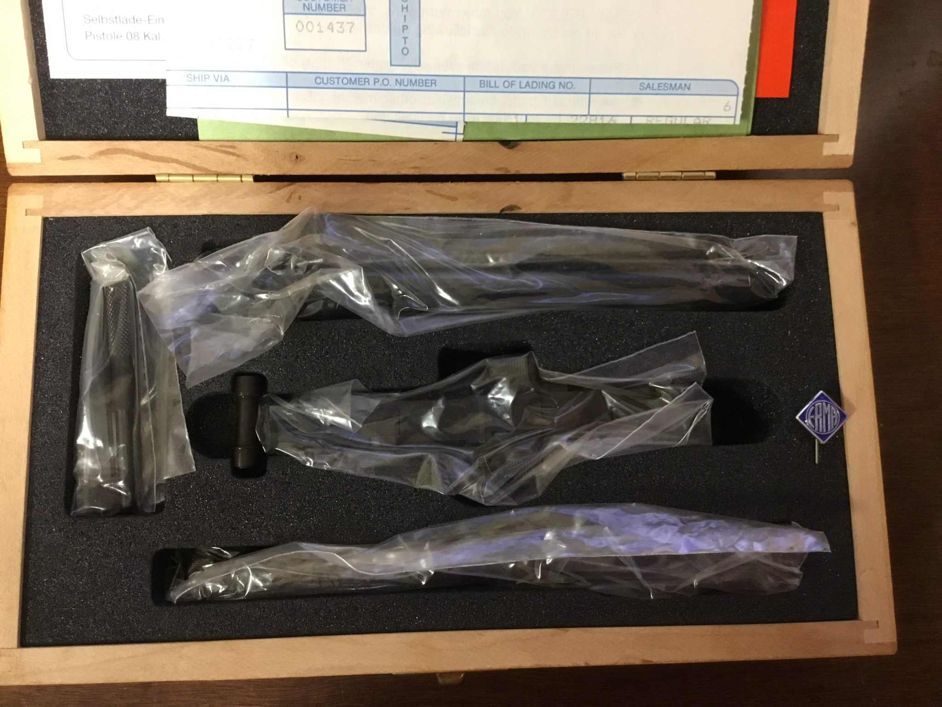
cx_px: 471
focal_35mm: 31
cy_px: 354
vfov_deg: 45.4
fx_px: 844
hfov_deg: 58.4
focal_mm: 3.3
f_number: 2.4
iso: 200
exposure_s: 1/15
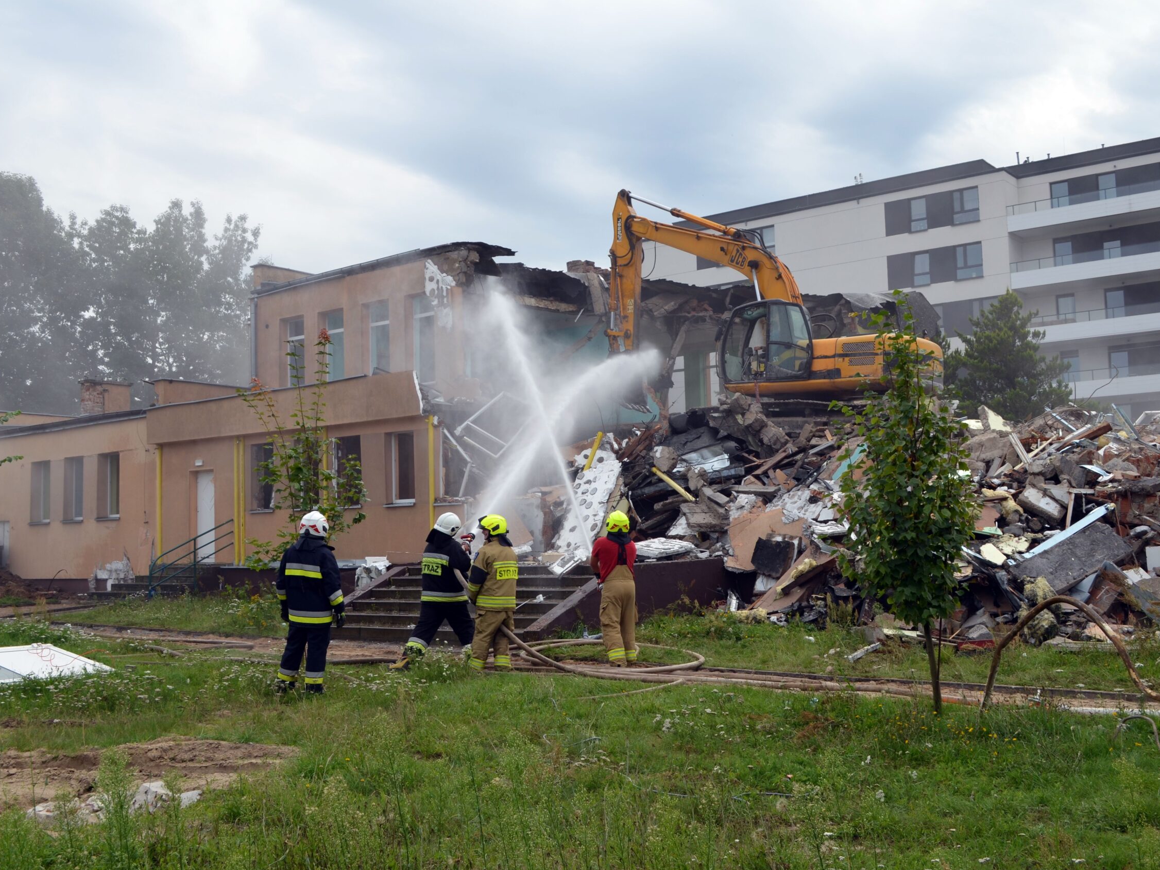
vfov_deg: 39.7
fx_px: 1206
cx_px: 556
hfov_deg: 51.3
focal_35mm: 36
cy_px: 435
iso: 110
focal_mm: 22
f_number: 8
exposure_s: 1/250
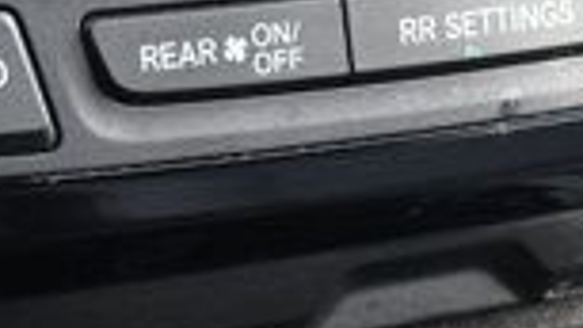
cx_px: 305
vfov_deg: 6.4
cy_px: 67
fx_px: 2921
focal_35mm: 189
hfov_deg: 11.4
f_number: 4.2
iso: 800
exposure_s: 1/200
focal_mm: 29
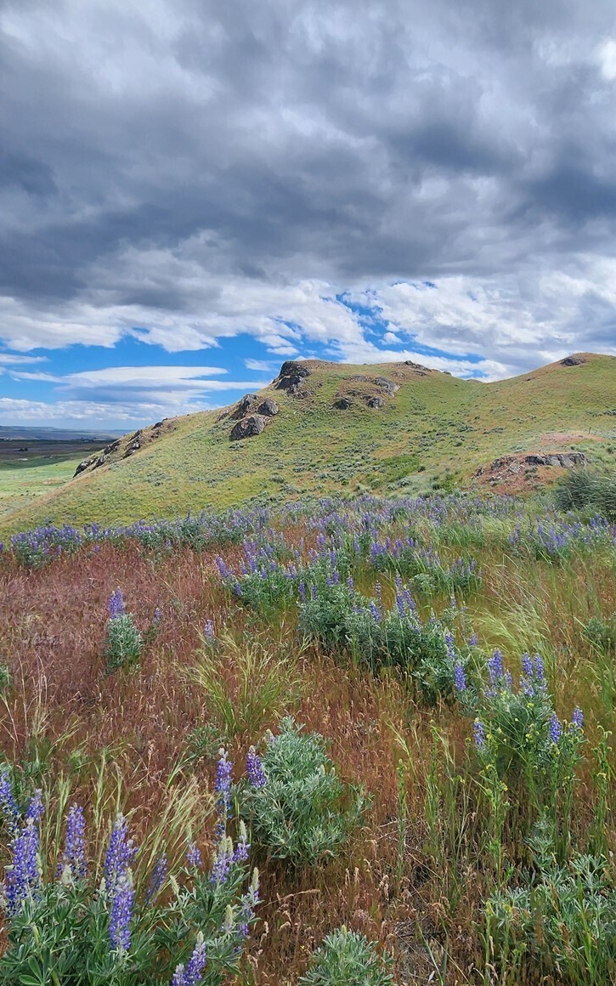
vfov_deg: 88.0
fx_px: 510
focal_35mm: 19
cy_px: 487
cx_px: 373
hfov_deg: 61.6
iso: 50
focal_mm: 2.2
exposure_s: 1/3372
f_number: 2.2
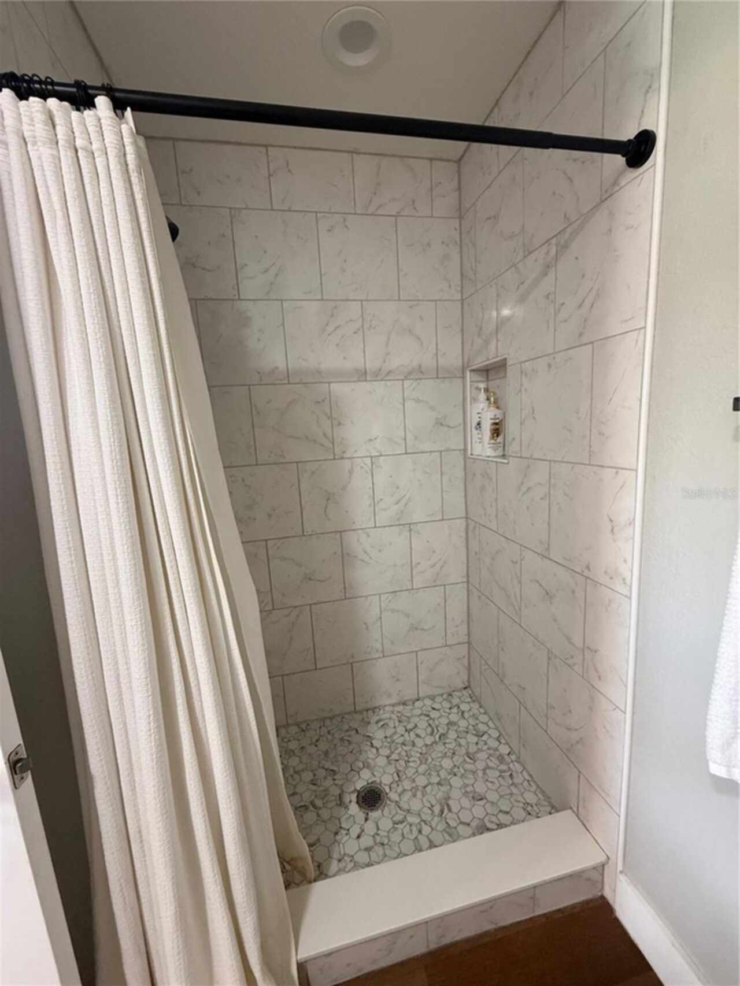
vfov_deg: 102.1
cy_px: 493
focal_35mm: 14
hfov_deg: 85.7
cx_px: 370
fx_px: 399
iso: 320
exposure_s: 1/60
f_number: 2.2
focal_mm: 2.22
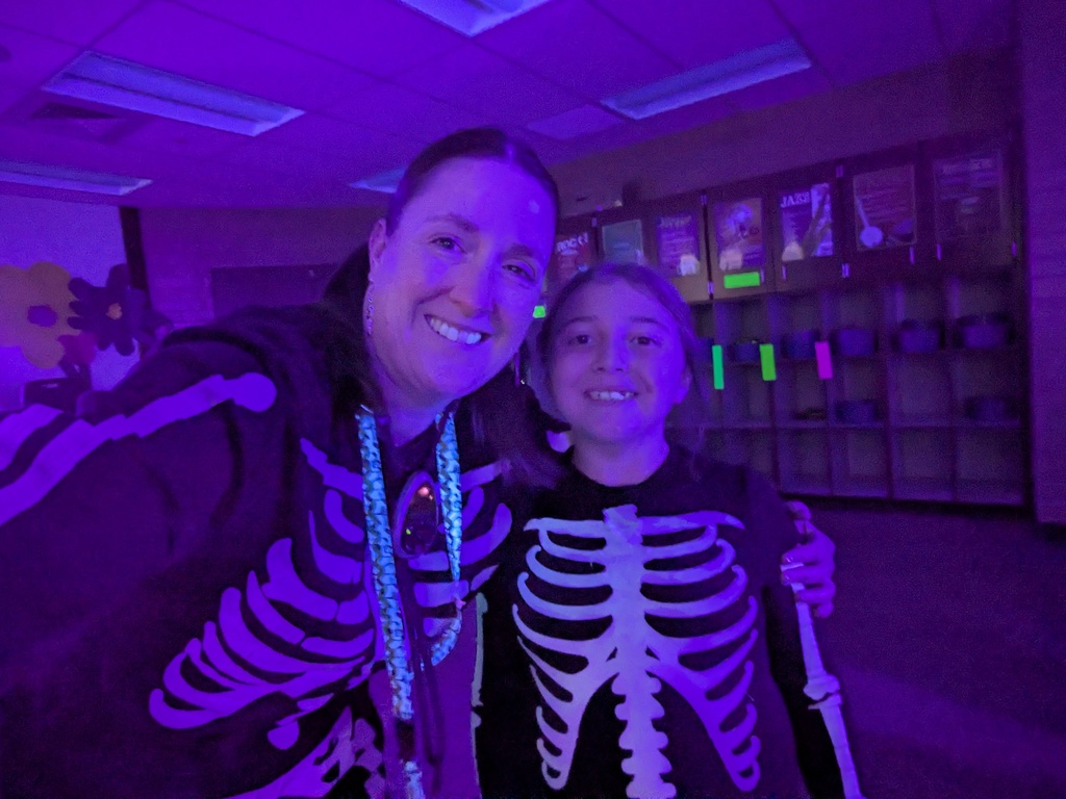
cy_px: 400
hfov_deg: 79.0
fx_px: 647
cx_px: 533
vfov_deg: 63.4
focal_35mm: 21
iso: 1071
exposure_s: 1/15
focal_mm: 2.74
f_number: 2.2
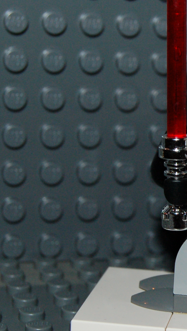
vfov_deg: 15.9
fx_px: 1190
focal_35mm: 135
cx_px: 251
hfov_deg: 8.8
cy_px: 171
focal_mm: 38
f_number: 8
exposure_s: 1/125
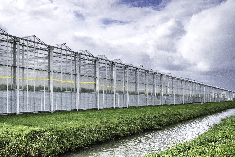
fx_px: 228
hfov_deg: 54.4
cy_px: 78
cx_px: 118
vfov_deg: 37.9
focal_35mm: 35
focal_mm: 35
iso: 250
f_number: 8
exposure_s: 1/2000
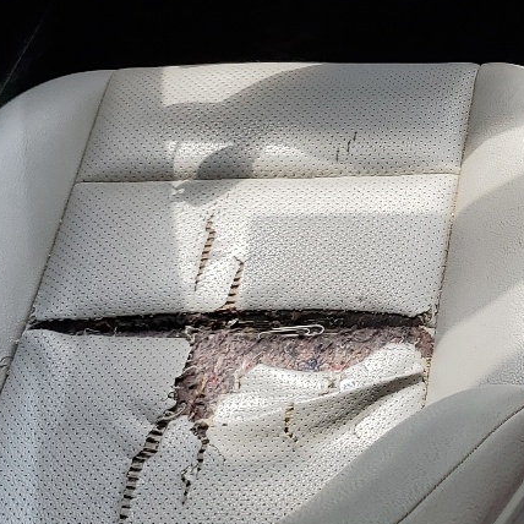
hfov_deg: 18.7
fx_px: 1473
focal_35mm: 86
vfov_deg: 19.6
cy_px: -7
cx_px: 692
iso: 50
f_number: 1.5
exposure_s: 1/769
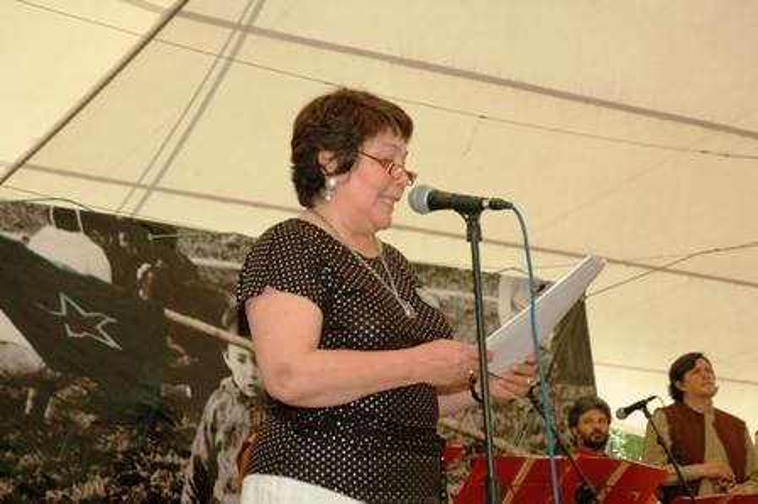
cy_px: 252
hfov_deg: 24.6
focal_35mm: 82
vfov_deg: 16.5
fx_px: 1736
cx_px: 379
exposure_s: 1/160
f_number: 7.1
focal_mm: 55
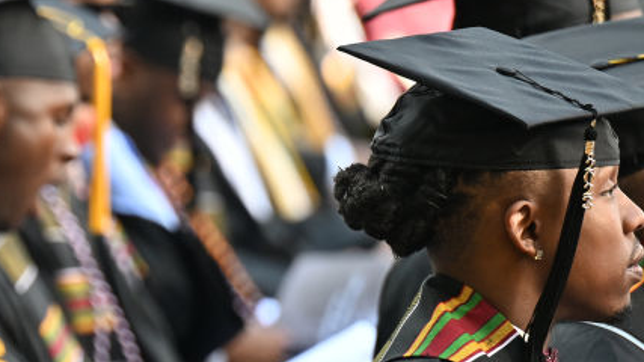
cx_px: -116
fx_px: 12873
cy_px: 300
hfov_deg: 2.9
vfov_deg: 1.6
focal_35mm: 754
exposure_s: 1/400
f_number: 2.8
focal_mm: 200
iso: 320
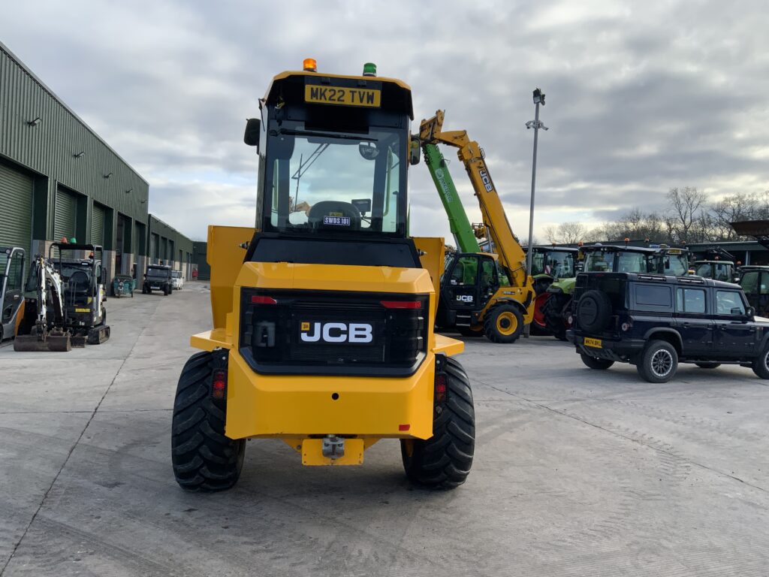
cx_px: 384
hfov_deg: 61.7
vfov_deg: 48.2
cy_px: 288
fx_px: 644
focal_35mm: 29
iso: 16
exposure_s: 1/898
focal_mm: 3
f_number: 1.8
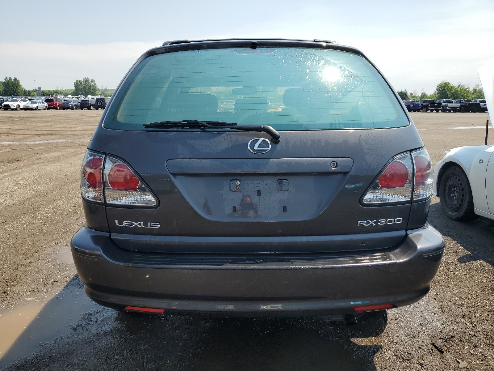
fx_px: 371
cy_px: 186
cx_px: 247
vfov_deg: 53.1
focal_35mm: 26
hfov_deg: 67.3
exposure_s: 1/2500
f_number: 1.5
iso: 50
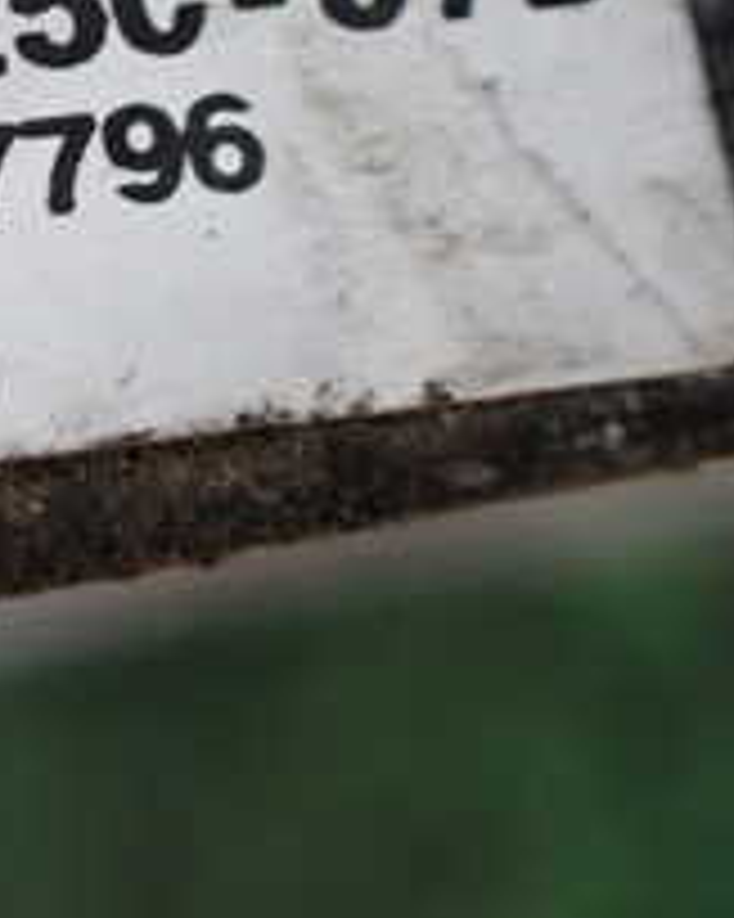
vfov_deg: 21.8
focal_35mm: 86
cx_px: -257
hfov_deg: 16.7
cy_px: 130
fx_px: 2337
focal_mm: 5.4
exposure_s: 1/80
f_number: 2.3
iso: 800
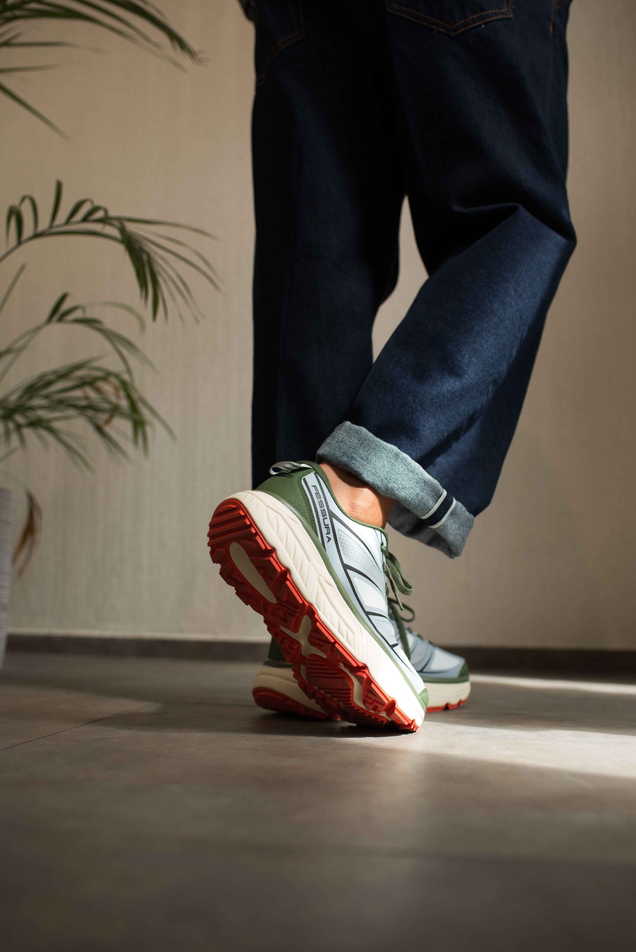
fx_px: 927
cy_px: 476
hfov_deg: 37.9
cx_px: 318
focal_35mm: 35
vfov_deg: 54.4
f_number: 2.8
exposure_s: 1/640
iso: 800
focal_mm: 35
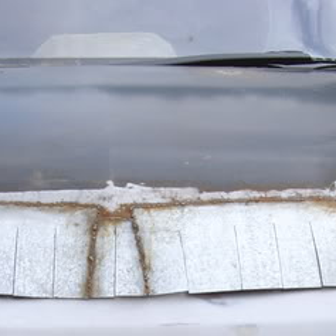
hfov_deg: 10.7
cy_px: 390
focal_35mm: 164
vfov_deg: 10.5
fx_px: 1801
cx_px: 132
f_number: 7
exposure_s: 1/125
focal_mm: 9.1
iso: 50
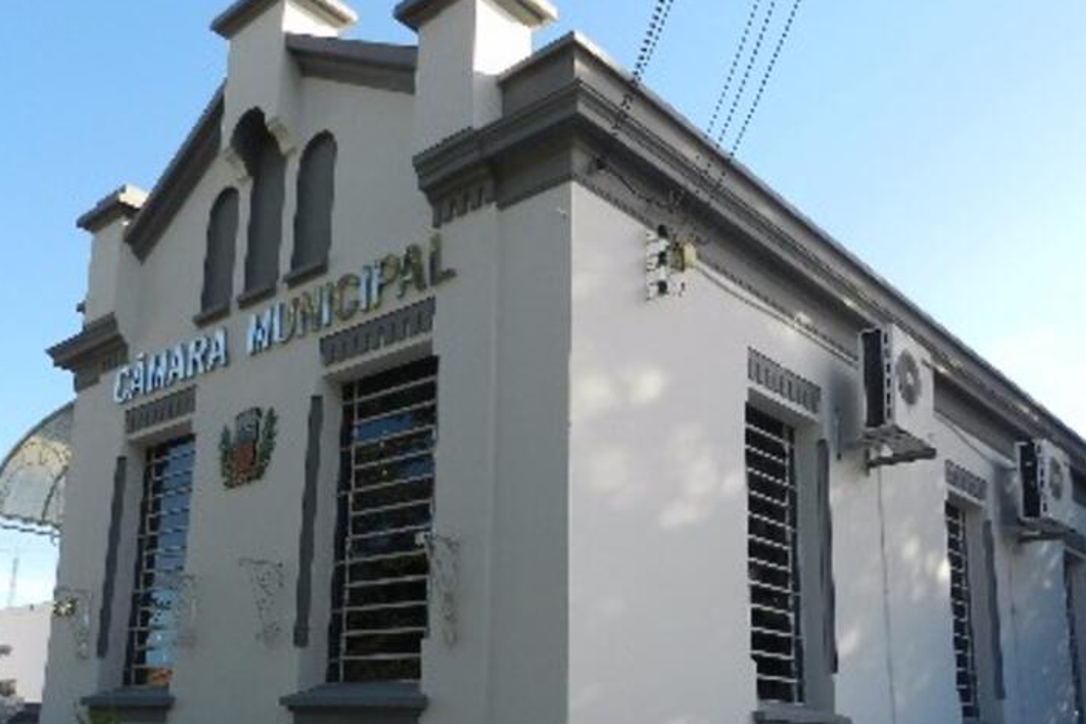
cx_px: 443
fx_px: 1025
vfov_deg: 38.1
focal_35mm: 34
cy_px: 520
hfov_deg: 55.5
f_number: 3.4
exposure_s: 1/500
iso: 160
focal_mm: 4
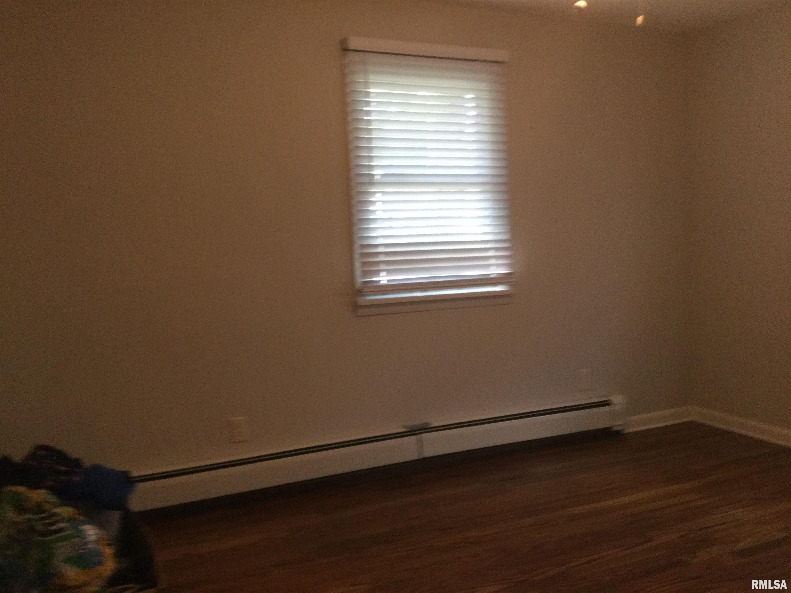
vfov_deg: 45.4
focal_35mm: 31
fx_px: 708
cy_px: 296
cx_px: 396
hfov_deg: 58.4
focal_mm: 3.3
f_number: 2.4
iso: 160
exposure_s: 1/33
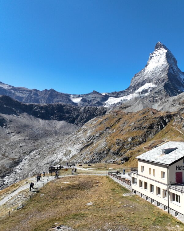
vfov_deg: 55.7
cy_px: 117
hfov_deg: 43.3
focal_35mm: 32
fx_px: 218
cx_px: 152
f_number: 2.8
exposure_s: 1/1600
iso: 100
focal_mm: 12.29
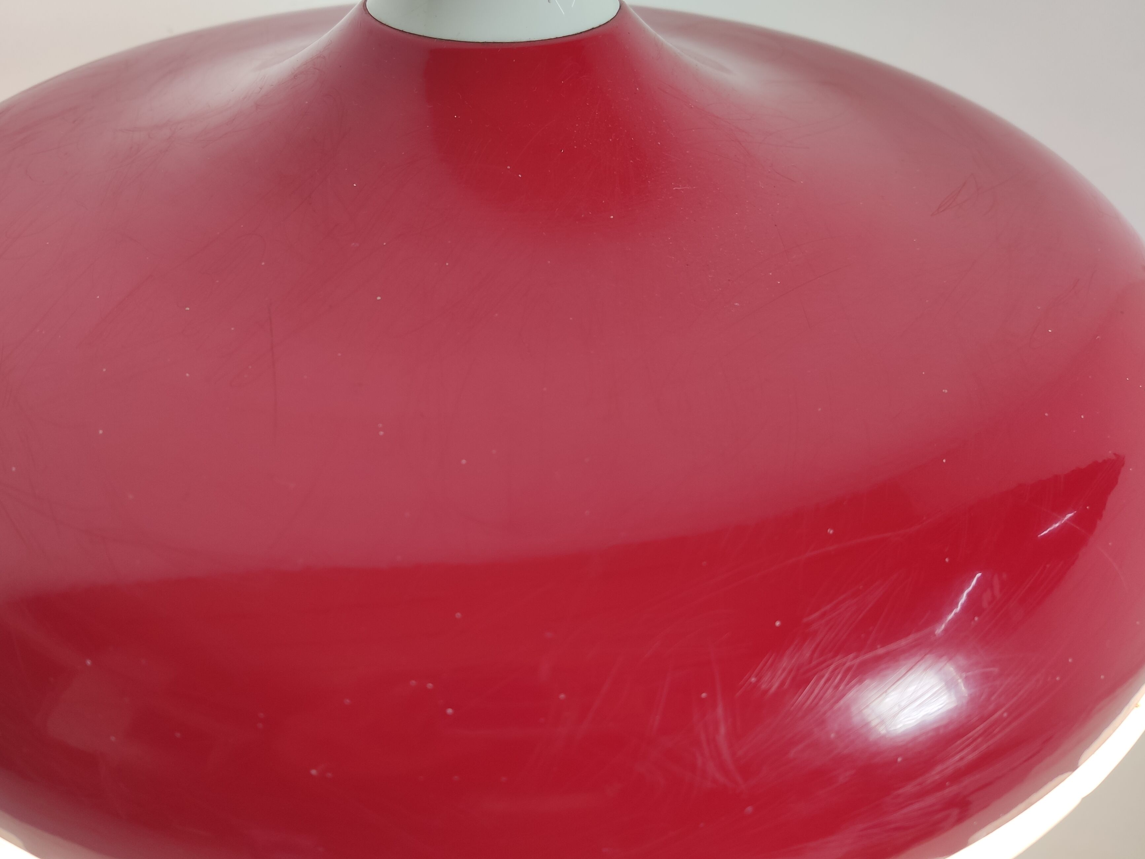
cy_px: 379
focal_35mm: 30
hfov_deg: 59.7
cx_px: 497
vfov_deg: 46.7
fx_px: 992
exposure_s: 1/100
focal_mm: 4.75
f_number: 1.75
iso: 122
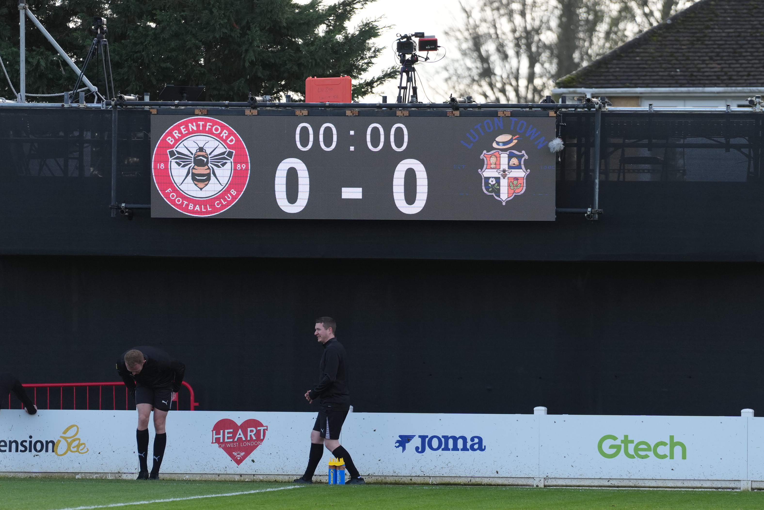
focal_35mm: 200
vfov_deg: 6.9
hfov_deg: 10.3
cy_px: 255
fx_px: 4246
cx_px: 382
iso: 500
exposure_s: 1/2000
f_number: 3.2
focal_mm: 200
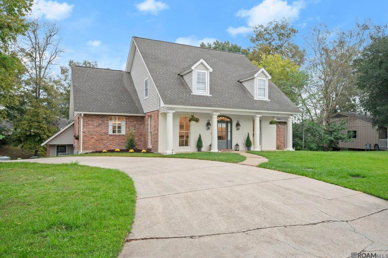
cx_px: 194
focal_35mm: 24
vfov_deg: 52.1
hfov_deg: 72.7
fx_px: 264
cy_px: 129
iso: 320
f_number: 10
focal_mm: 24.5
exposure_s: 1/80
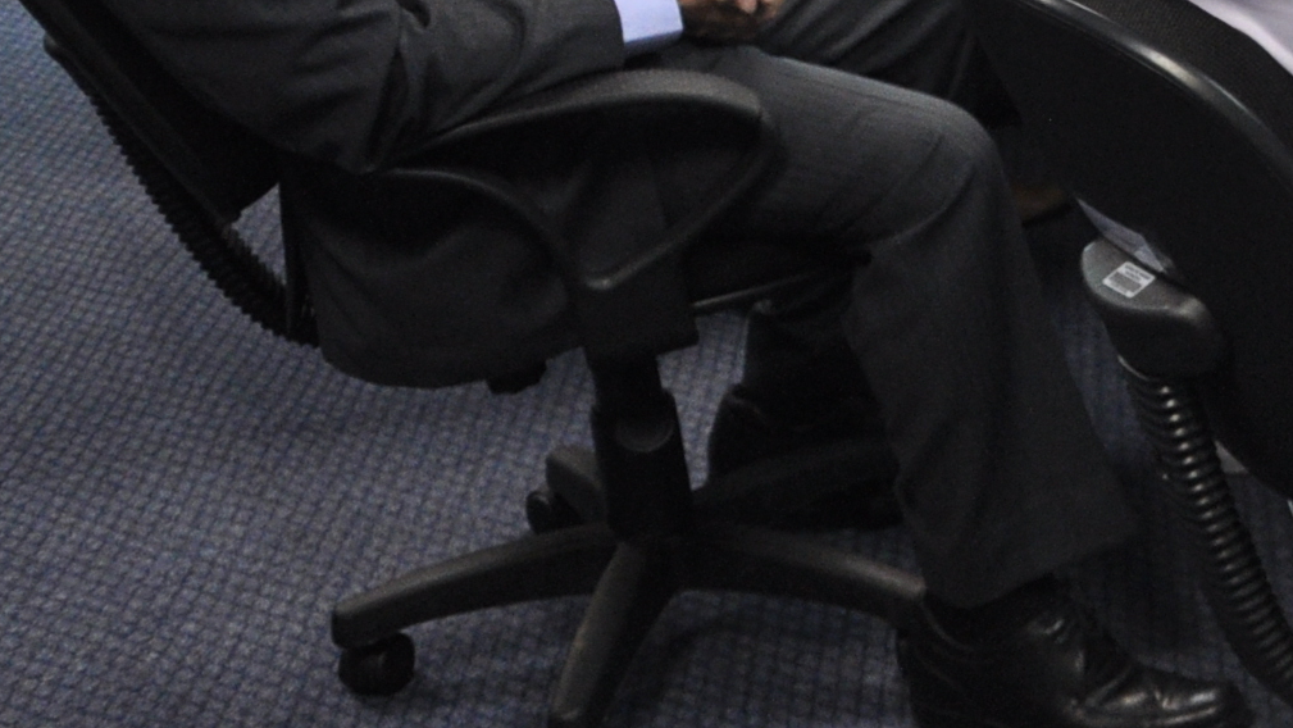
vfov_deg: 13.1
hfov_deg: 20.3
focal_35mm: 90
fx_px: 3086
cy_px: -151
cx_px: 1934
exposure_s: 1/25
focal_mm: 18
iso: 800
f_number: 3.5
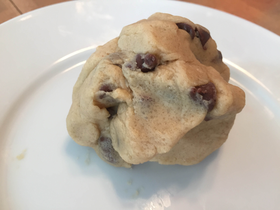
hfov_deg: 61.7
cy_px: 105
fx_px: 235
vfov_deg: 48.2
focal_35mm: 29
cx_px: 140
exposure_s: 1/30
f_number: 2.2
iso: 64
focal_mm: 4.15
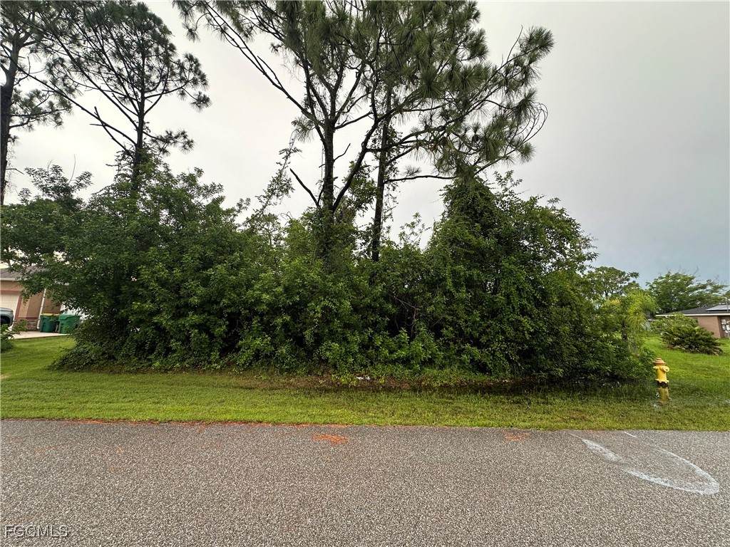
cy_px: 274
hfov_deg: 102.1
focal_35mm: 14
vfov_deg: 85.7
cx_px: 365
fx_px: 295
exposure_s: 1/99
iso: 40
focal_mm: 2.22
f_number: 2.2
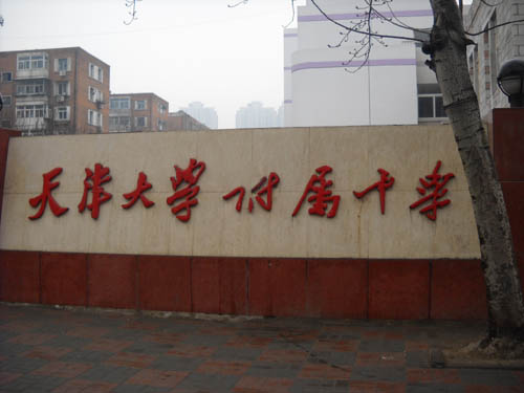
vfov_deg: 35.1
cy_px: 196
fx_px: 621
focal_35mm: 41
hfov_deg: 45.8
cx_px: 262
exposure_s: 1/64
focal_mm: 6.72
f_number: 3.1
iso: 64
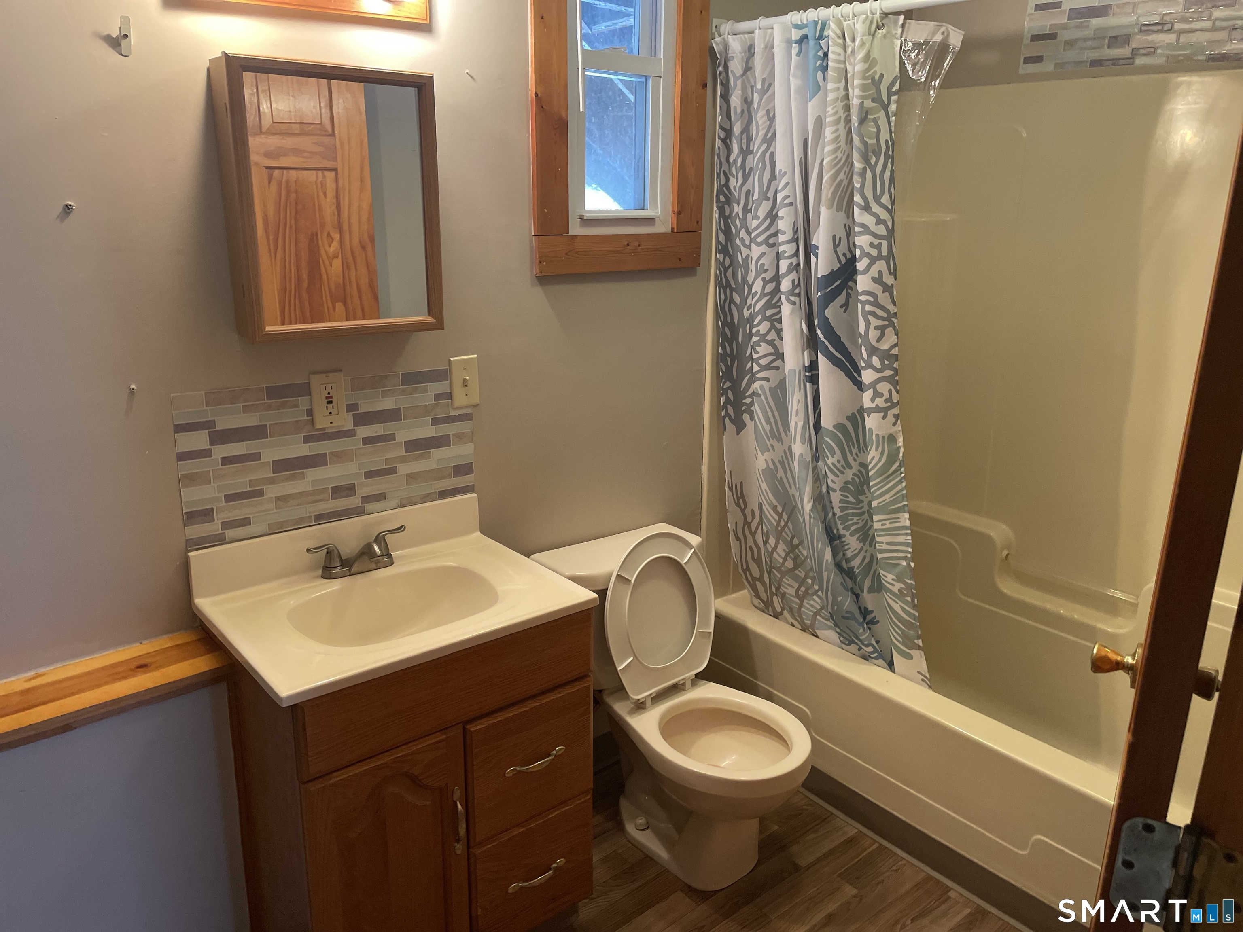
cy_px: 466
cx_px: 622
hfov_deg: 67.3
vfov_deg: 53.1
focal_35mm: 26
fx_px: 934
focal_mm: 4.2
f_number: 1.6
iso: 250
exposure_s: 1/60
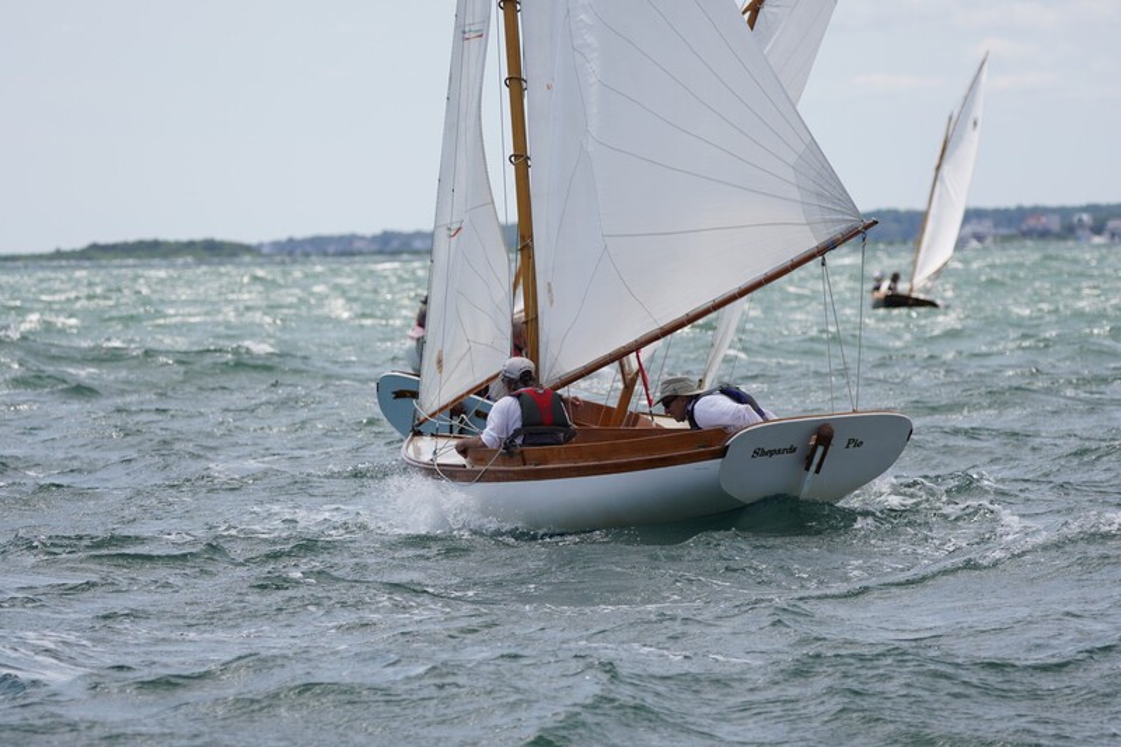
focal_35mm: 294
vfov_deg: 4.7
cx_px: 560
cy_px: 374
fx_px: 9152
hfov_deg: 7.0
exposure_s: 1/1250
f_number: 5.6
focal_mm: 196
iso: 200
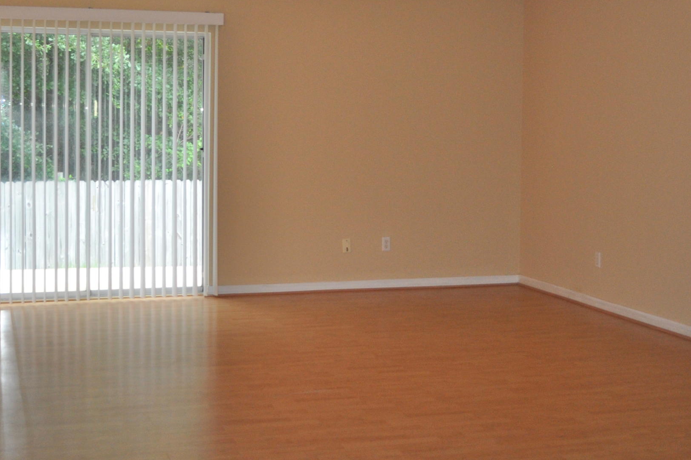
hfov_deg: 32.9
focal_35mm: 61
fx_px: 1171
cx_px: 366
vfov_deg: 22.2
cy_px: 146
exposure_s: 1/125
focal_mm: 22
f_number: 3.8
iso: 560
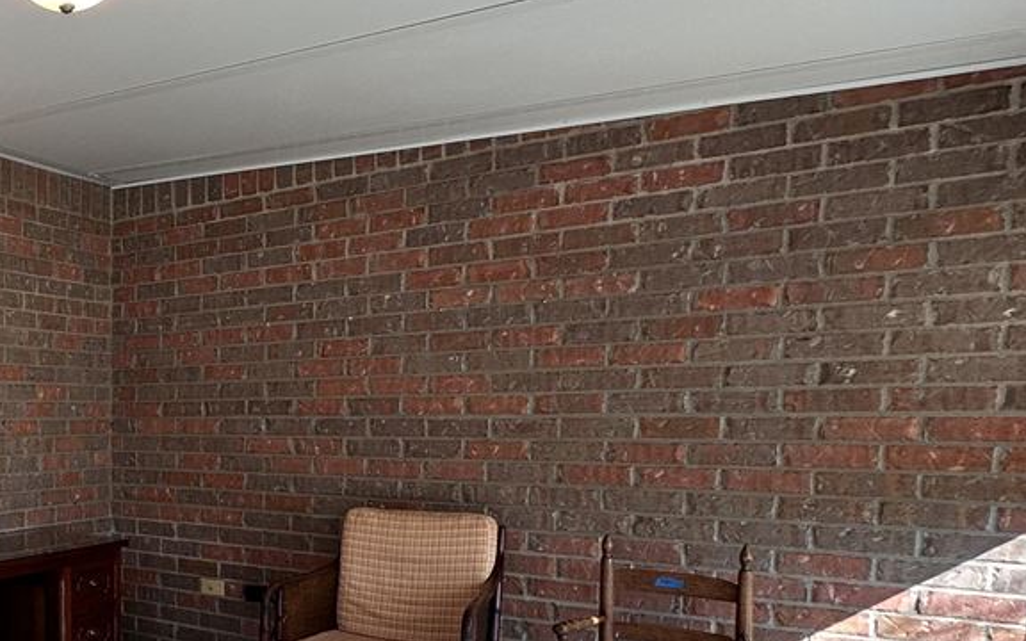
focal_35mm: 33
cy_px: 474
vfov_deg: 37.5
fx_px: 923
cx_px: -71
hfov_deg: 45.5
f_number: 2.2
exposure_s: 1/99
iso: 64
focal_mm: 2.22
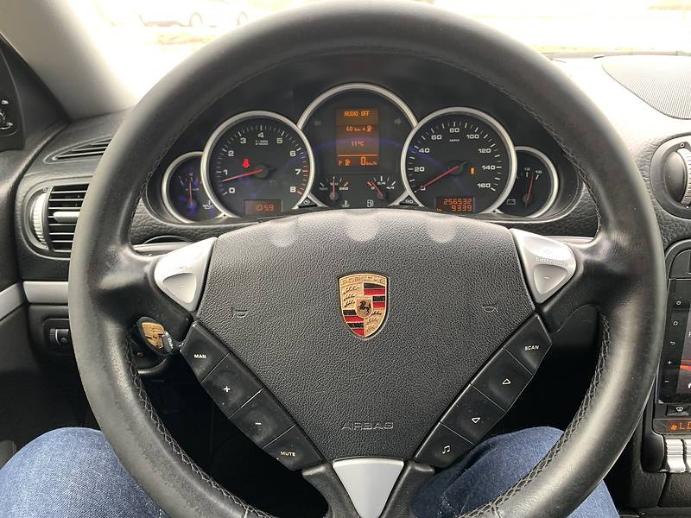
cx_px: 346
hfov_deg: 67.3
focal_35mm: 26
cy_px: 259
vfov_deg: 53.1
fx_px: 519
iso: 160
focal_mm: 4.2
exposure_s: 1/60
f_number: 1.8
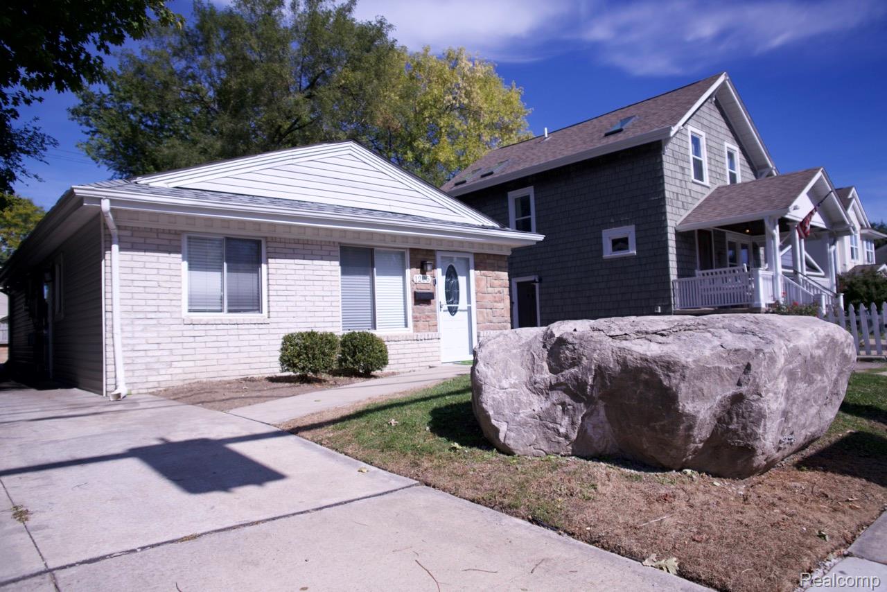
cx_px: 444
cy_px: 296
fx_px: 591
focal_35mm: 24
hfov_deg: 73.7
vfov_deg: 53.2
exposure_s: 1/3200
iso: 100
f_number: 2.8
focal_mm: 24
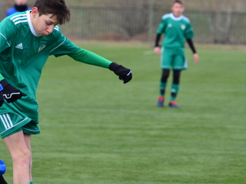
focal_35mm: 405
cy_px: 126
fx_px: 2878
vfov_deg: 3.7
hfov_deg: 4.9
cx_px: 42
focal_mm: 155
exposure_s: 1/1000
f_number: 5.6
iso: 800
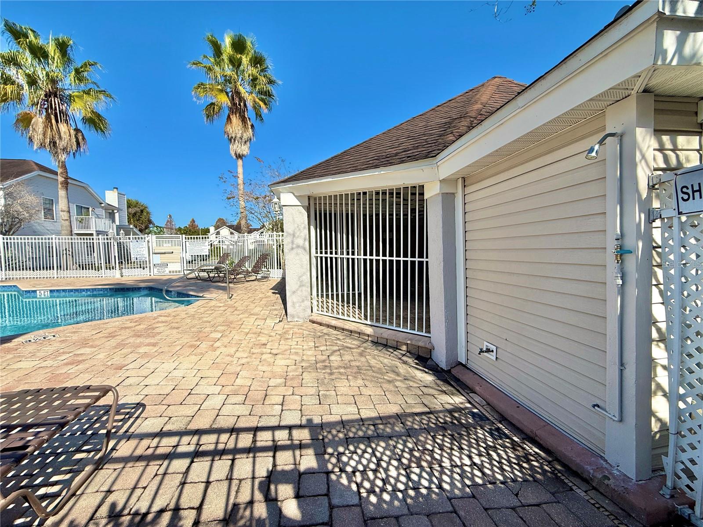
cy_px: 264
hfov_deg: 102.1
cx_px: 352
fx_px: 284
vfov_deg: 85.7
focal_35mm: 14
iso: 50
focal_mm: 2.22
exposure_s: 1/3460
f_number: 2.2
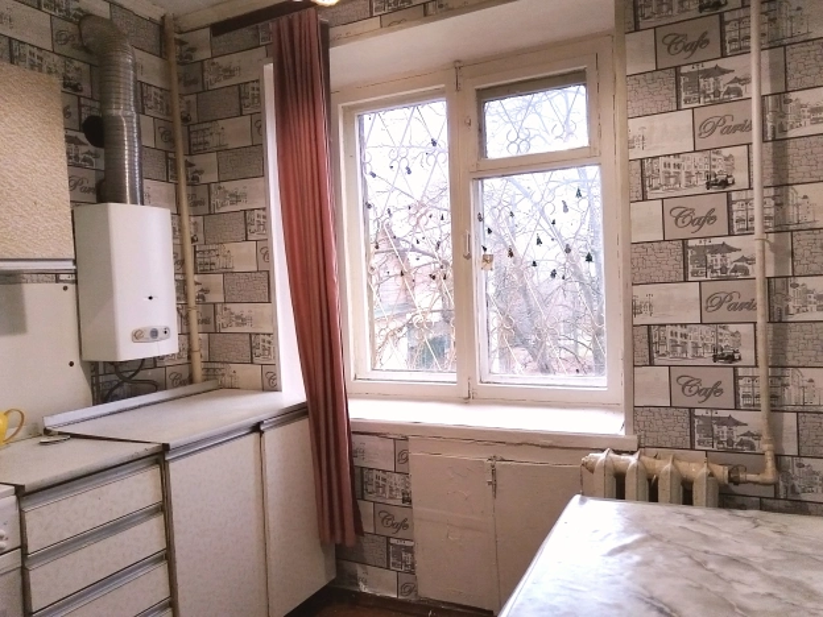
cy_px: 308
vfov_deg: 53.1
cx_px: 412
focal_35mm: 26
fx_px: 618
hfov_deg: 67.3
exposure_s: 1/60
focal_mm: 4.95
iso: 357
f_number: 1.9
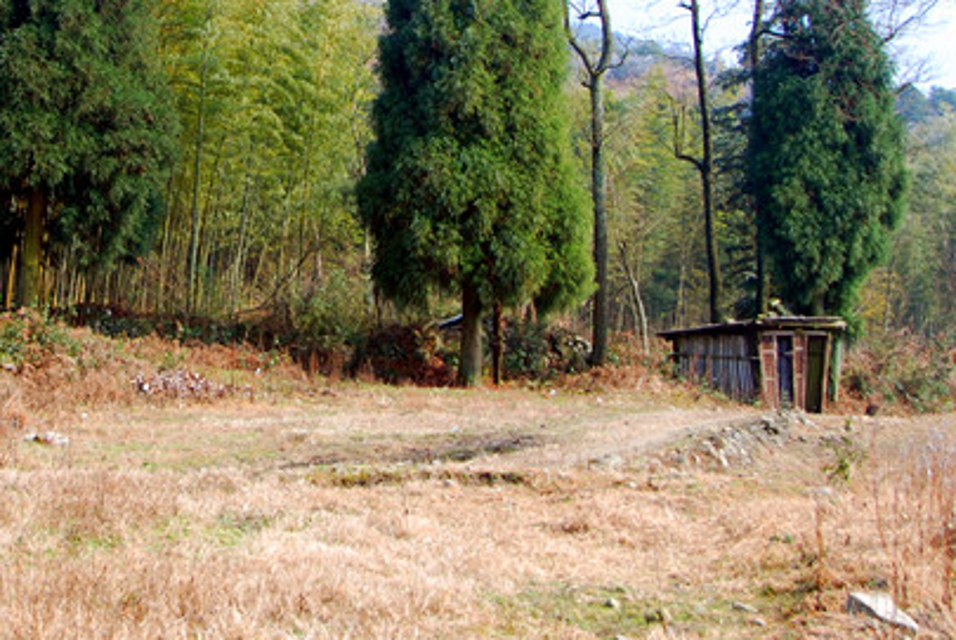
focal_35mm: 86
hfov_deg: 23.3
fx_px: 2286
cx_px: 182
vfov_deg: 15.7
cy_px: 53
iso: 100
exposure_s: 1/125
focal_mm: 29
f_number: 5.6
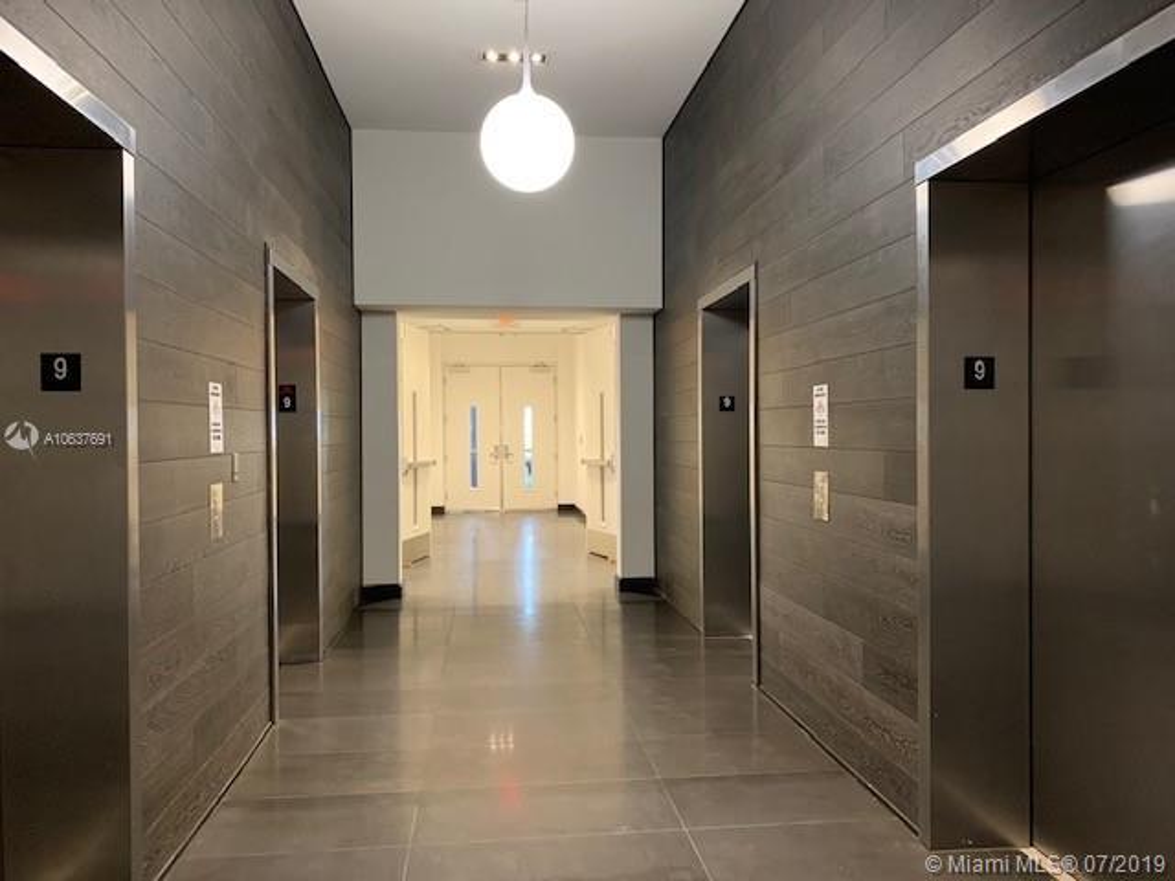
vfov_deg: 53.1
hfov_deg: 67.3
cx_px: 588
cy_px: 440
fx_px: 883
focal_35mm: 26
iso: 400
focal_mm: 4.25
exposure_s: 1/30
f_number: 1.8
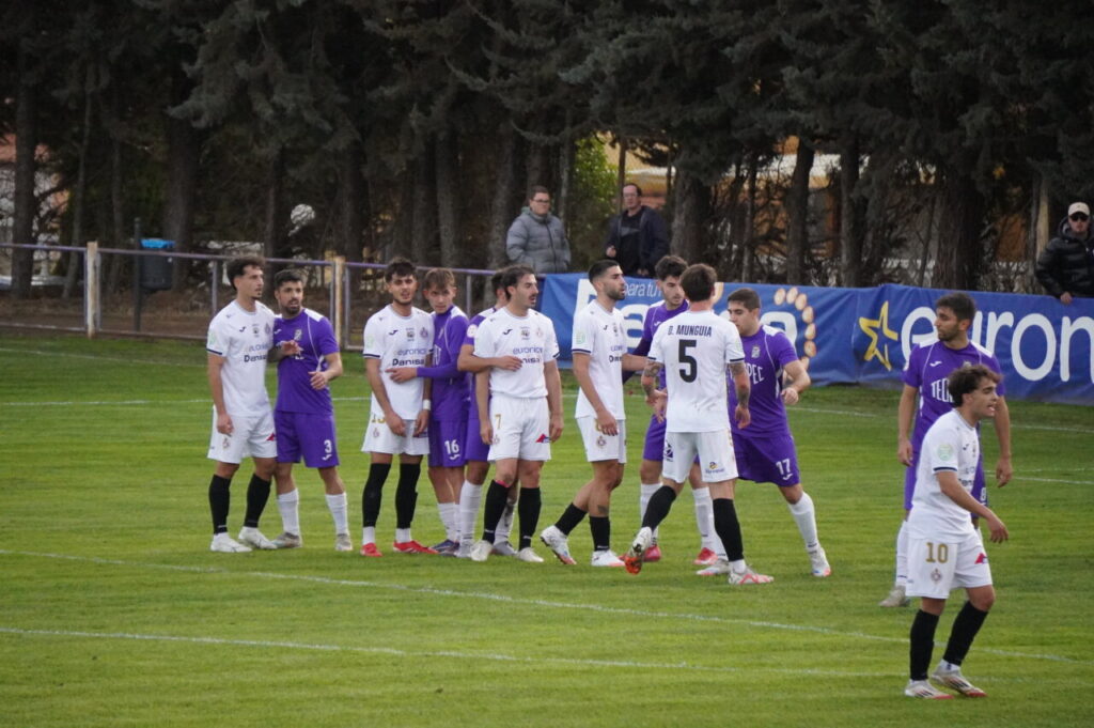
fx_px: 9565
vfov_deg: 4.4
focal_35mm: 315
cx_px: 547
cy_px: 364
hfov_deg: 6.5
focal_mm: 210
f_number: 6.3
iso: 6400
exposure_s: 1/2500
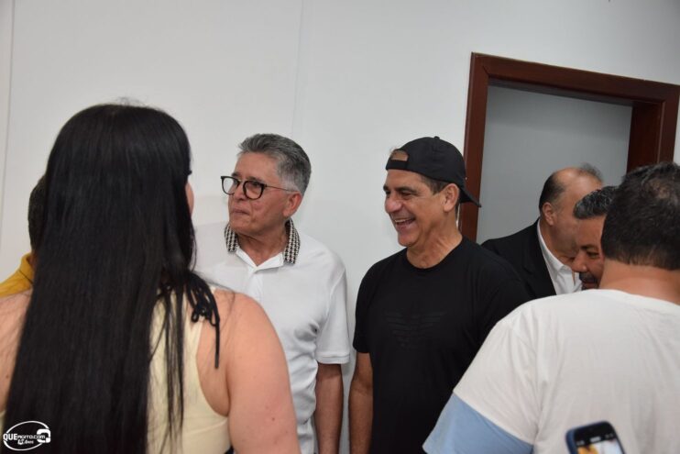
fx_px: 907
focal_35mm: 48
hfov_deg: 41.1
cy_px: 227
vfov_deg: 28.1
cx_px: 340
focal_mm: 32
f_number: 4.5
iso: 800
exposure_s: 1/100
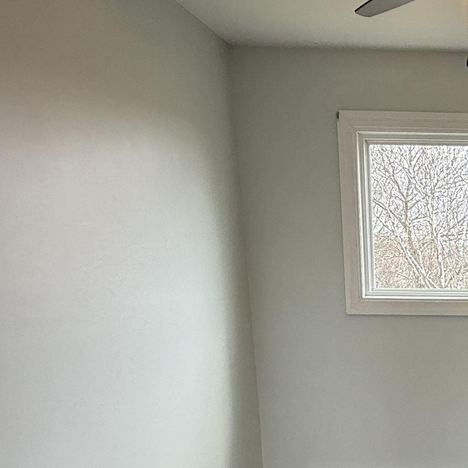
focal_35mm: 39
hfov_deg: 36.2
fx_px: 597
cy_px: 391
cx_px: 517
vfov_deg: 40.6
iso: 160
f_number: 2.2
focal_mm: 2.22
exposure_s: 1/120
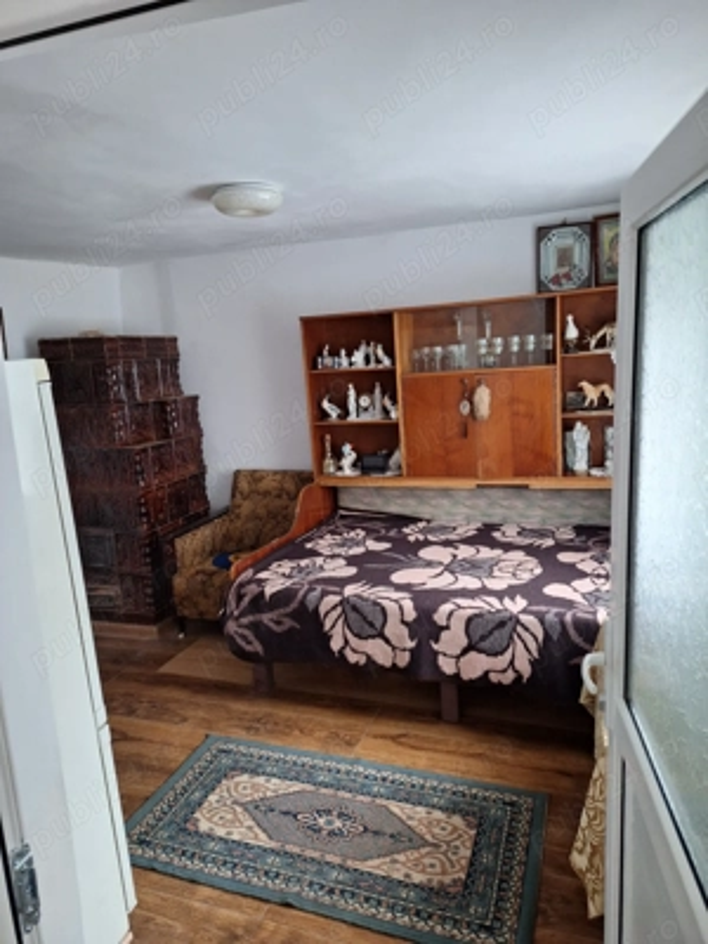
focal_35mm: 23
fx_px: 627
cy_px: 472
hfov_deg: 58.9
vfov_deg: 73.9
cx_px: 354
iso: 320
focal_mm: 5.54
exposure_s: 1/25
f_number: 1.8
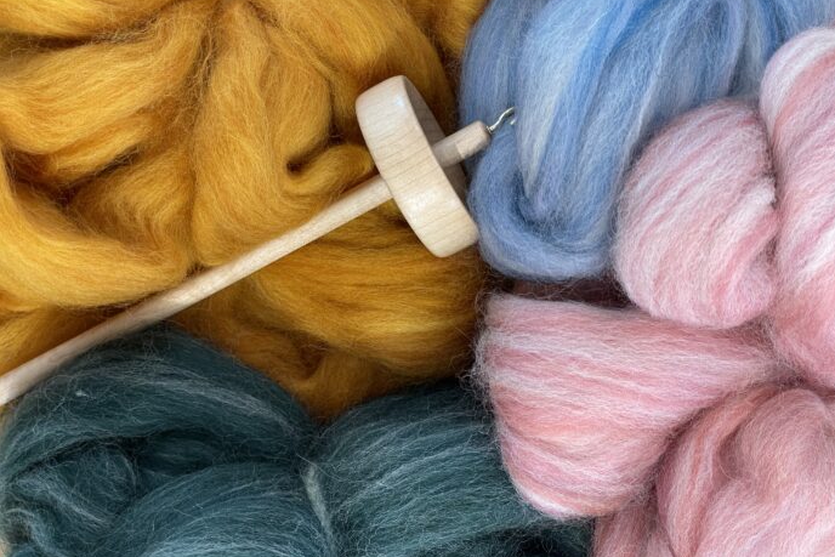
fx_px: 1276
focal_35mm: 55
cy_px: 308
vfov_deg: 24.6
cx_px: 424
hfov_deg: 36.2
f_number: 2
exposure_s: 1/60
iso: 125
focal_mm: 6
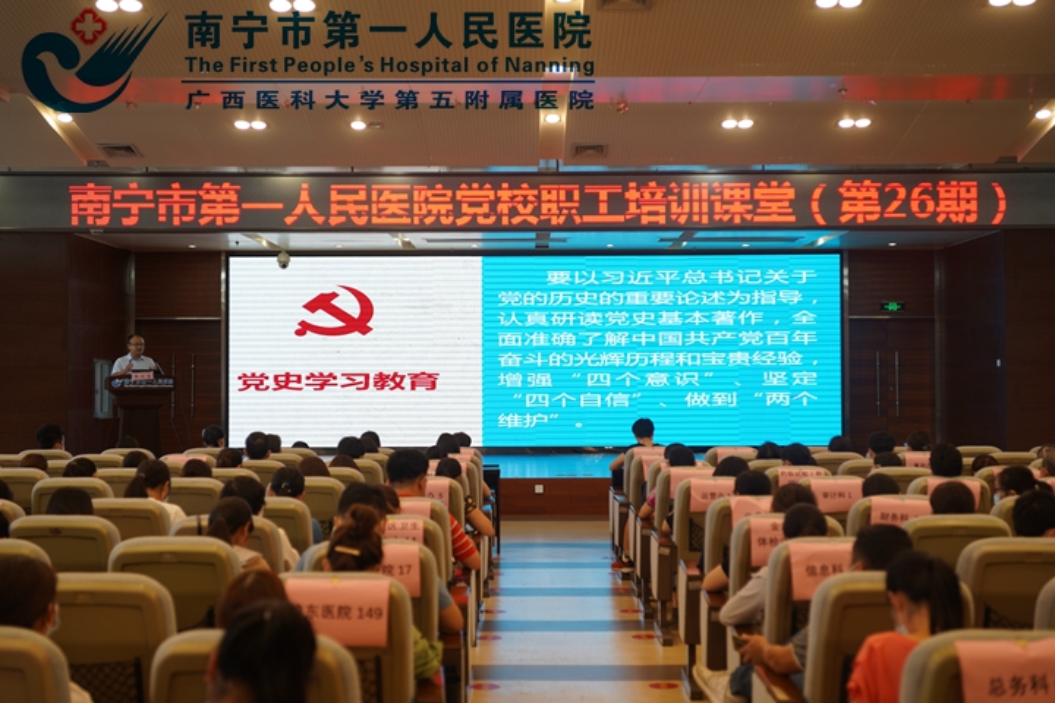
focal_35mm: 45
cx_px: 528
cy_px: 352
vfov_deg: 29.9
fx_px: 1319
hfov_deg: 43.6
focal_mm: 45
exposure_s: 1/100
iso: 250
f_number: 2.8
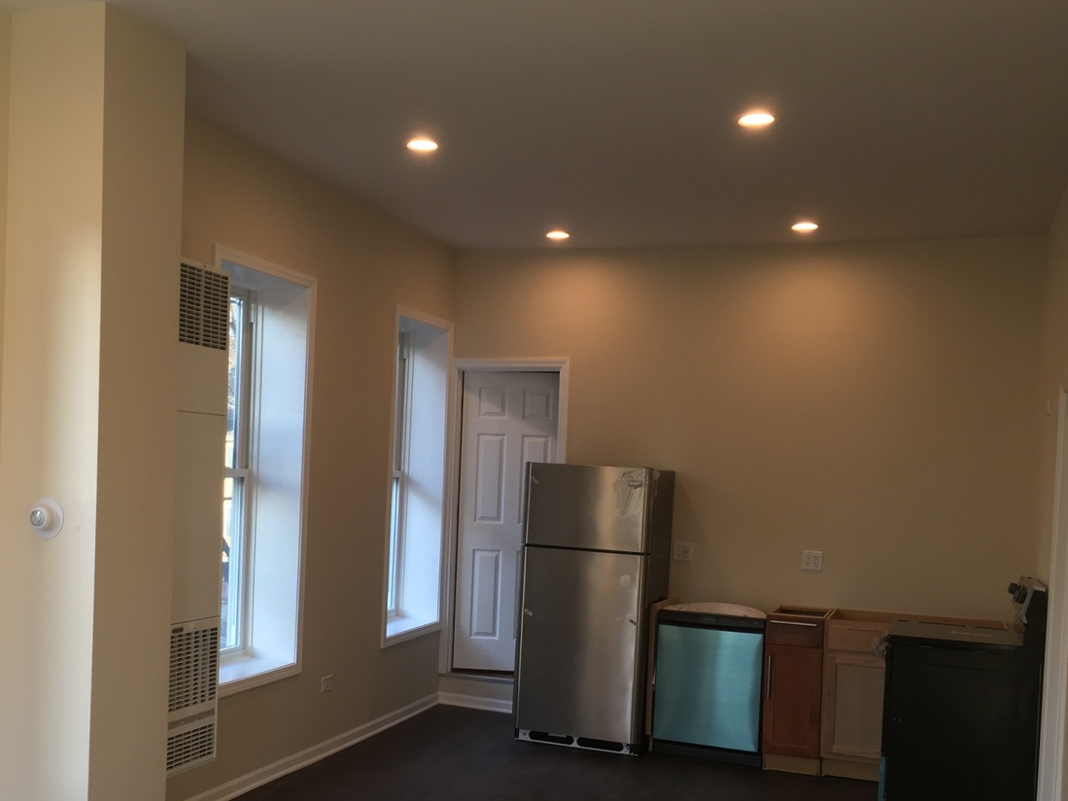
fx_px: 1172
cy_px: 505
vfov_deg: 37.5
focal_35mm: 38
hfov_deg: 48.8
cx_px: 447
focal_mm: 4.15
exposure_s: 1/40
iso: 25
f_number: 2.2
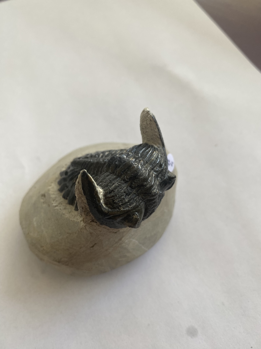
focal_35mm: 25
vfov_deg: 69.4
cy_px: 174
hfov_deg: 54.9
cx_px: 130
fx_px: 251
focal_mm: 4.25
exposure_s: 1/121
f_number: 1.8
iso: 100
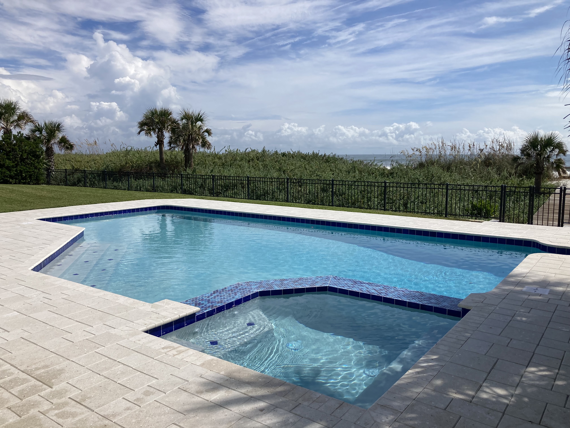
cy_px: 214
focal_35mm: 28
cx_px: 285
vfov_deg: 49.7
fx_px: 461
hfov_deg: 63.4
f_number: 1.8
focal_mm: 3.99
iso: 25
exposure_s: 1/4425
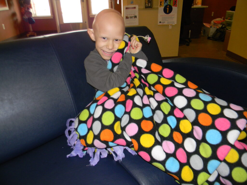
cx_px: 124
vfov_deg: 49.7
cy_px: 92
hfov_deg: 63.4
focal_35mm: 28
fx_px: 200
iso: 200
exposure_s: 1/26
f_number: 3.5
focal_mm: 5
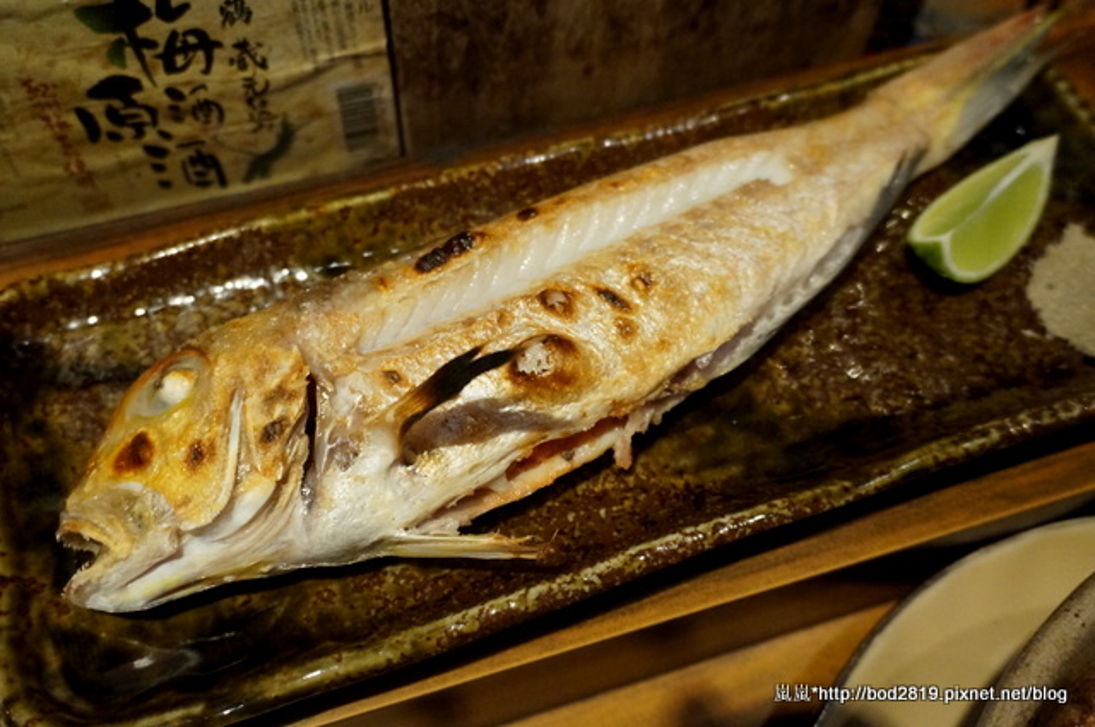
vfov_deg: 38.3
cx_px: 548
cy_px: 364
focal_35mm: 34
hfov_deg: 55.2
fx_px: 1048
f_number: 4.5
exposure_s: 1/40
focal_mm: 23
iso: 3200
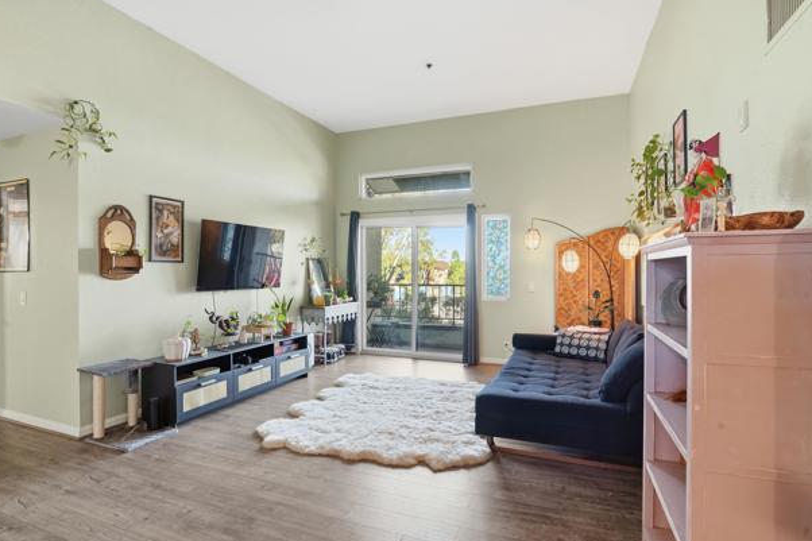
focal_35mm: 17
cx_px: 415
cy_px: 277
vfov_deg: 70.4
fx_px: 383
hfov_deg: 93.3
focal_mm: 16
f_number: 11
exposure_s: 1/800
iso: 500
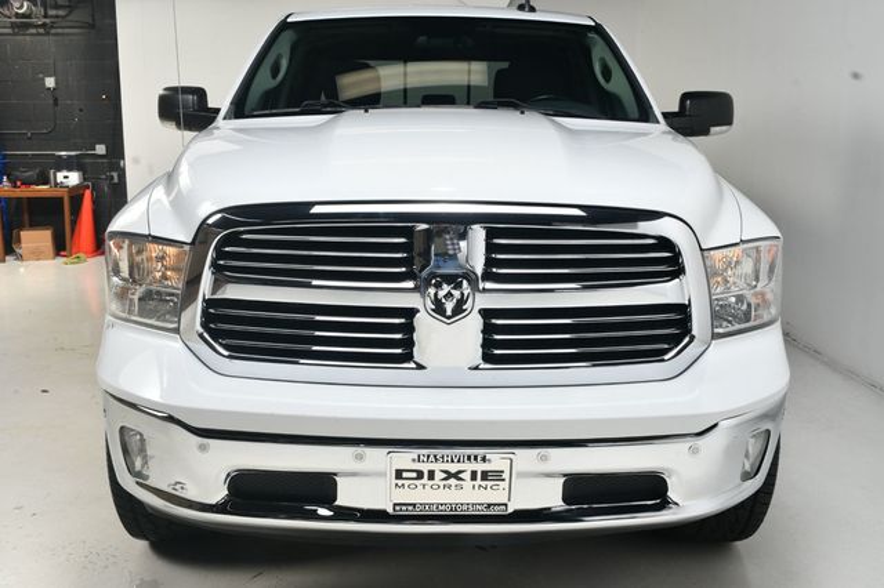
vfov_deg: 36.8
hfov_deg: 53.2
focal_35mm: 36
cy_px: 294
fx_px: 884
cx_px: 442
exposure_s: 1/160
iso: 100
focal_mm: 24
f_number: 13
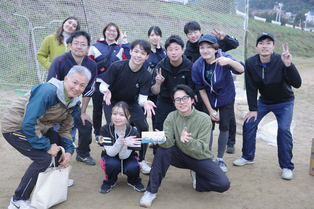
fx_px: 349
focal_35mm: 40
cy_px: 104
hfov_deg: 48.5
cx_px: 157
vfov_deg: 33.4
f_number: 2.8
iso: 2000
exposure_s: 1/40
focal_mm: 26
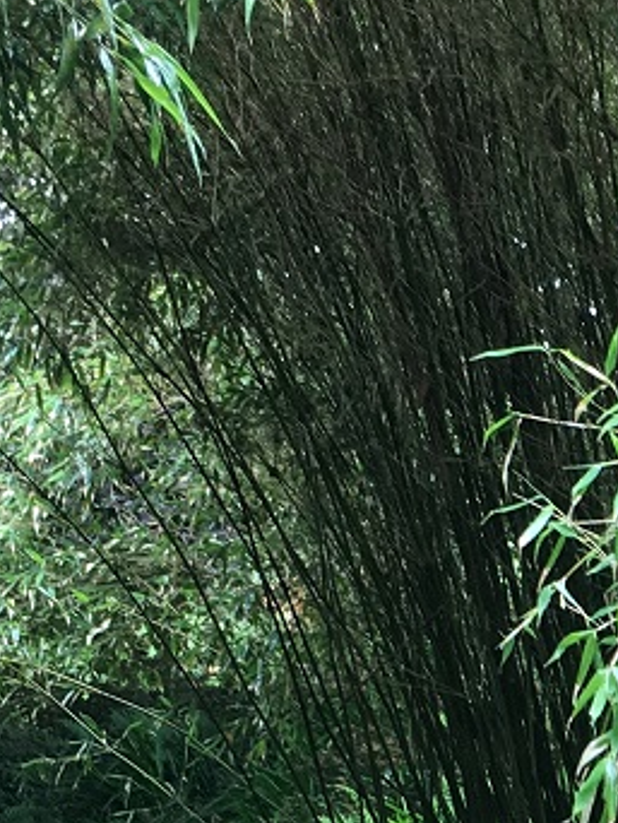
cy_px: 757
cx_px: 890
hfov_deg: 12.5
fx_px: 2687
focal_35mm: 113
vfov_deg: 17.1
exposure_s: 1/50
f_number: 2.2
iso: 32
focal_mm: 4.15
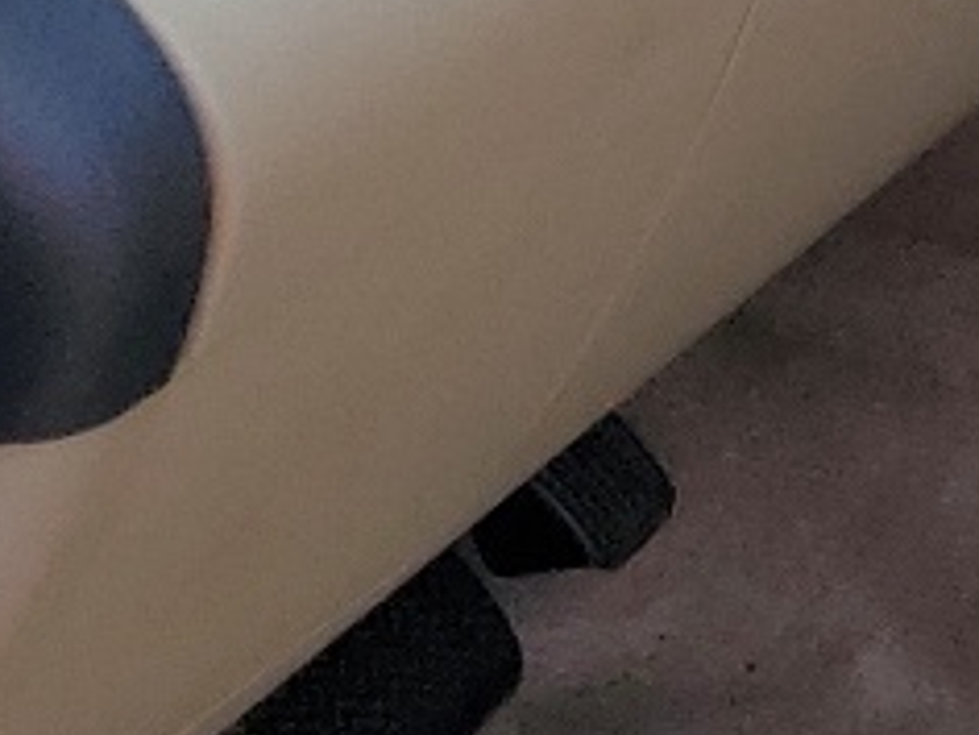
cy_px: 145
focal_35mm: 176
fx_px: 4978
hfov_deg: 8.9
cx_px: 3032
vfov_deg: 8.4
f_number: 1.5
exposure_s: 1/714
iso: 50
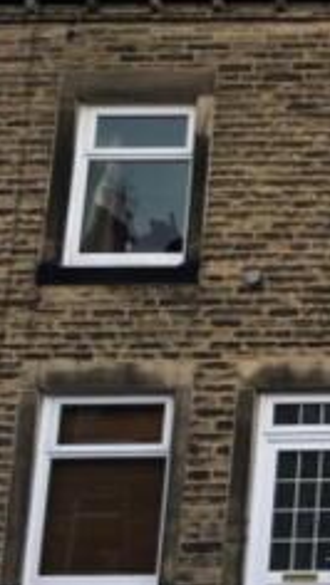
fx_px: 1212
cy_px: 271
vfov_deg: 27.2
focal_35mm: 78
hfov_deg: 13.0
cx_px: 698
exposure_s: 1/208
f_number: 2.2
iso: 25
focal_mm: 4.15
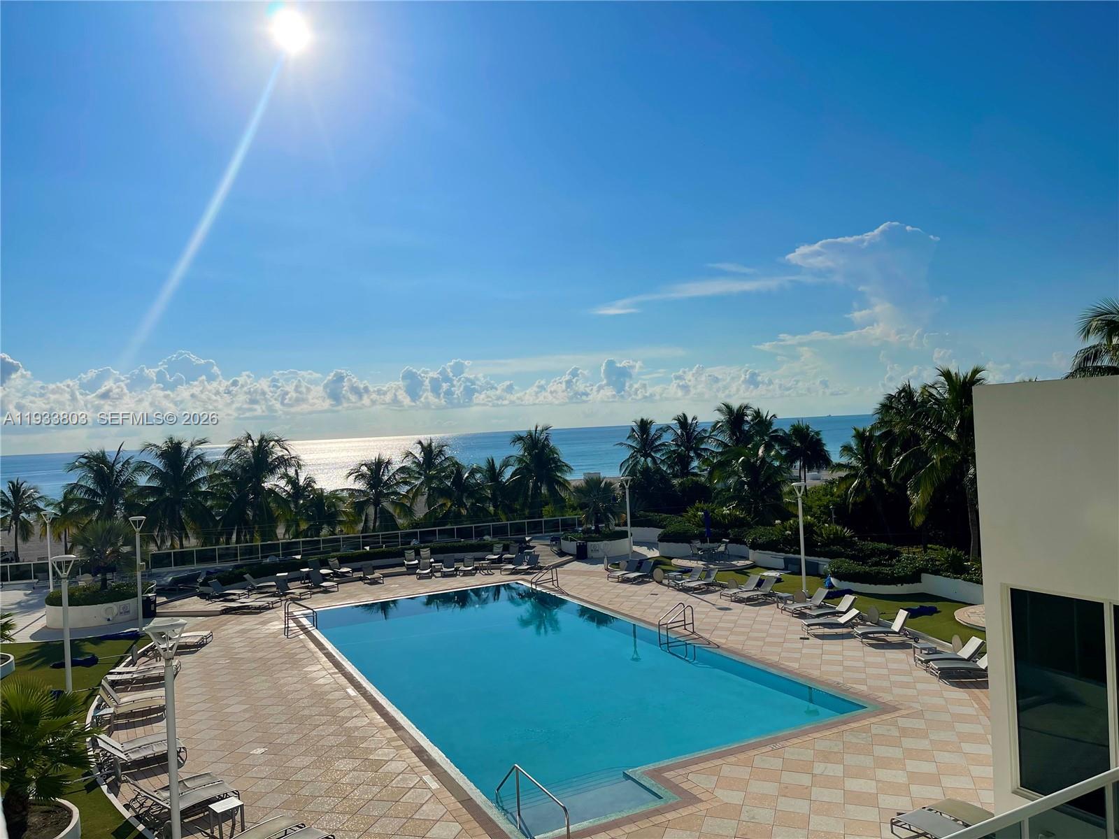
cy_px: 420
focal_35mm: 26
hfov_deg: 67.3
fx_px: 840
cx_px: 560
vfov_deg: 53.1
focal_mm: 5.1
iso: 32
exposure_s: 1/17544
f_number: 1.6
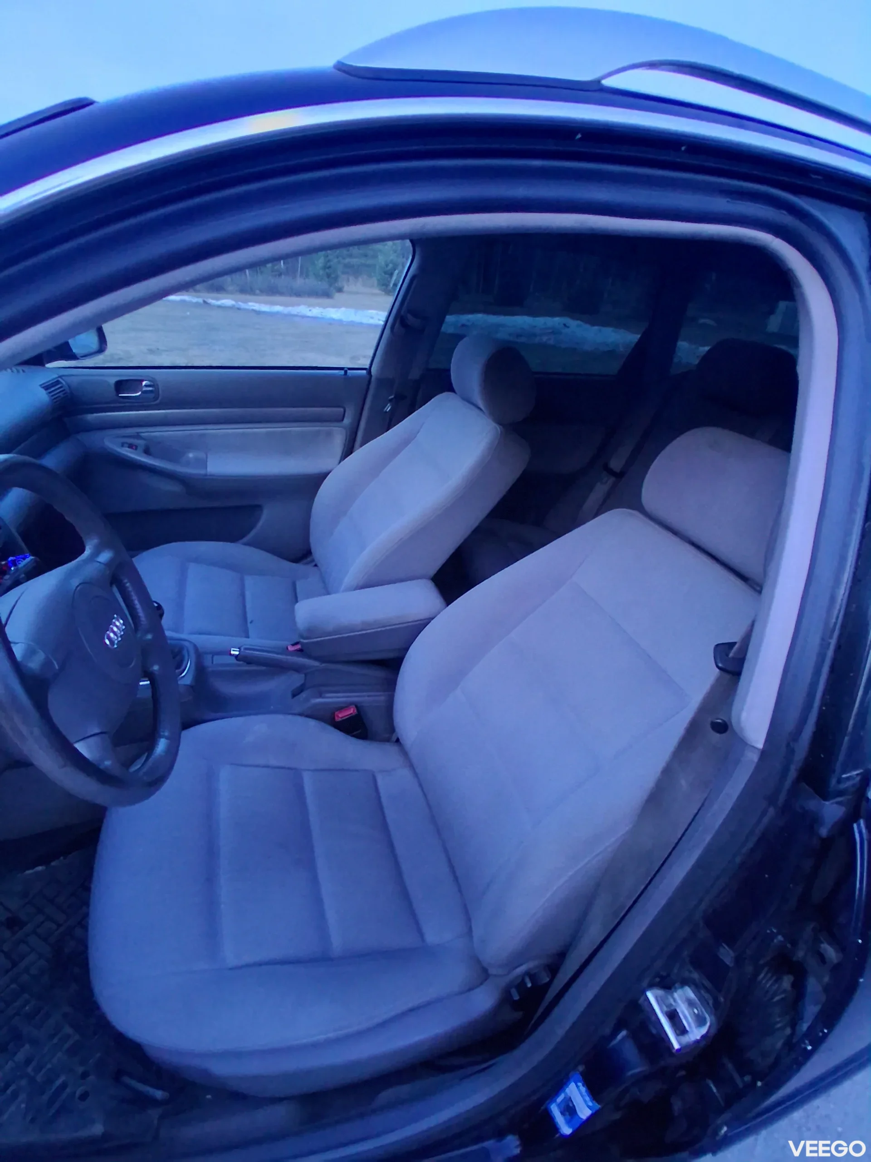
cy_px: 581
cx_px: 436
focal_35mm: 17
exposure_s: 1/25
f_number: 2.2
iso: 500
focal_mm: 1.4
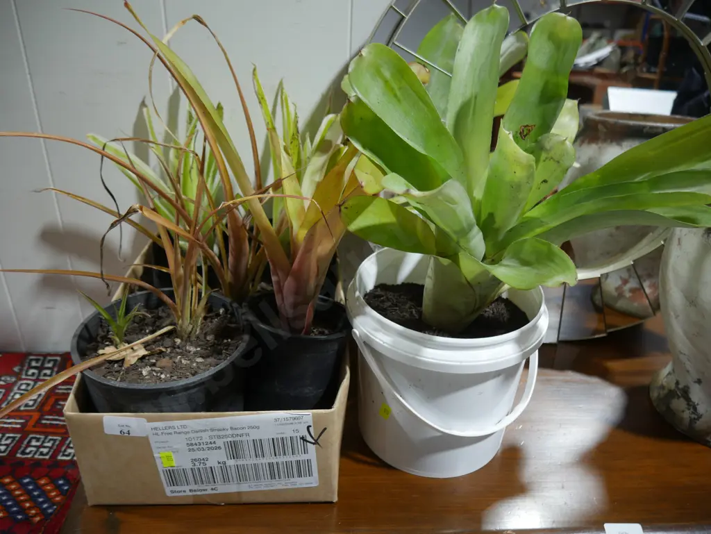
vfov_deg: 49.8
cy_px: 267
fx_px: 575
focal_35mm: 28
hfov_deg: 63.4
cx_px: 356
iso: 250
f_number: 3.5
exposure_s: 1/60
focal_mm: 14
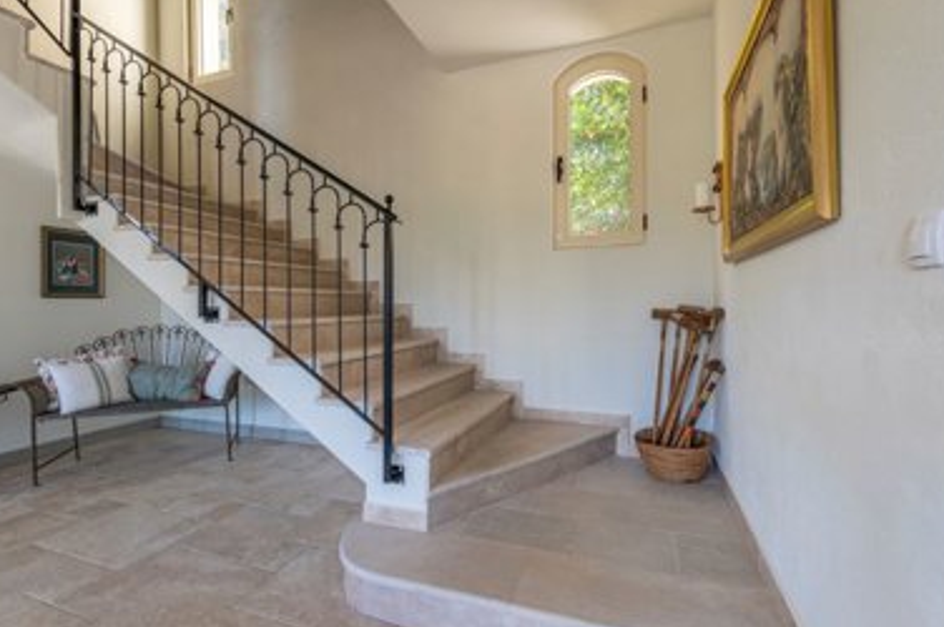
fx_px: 445
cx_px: 480
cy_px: 303
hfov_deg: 93.3
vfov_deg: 70.3
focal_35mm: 17
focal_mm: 16
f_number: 5
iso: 100
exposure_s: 1/10
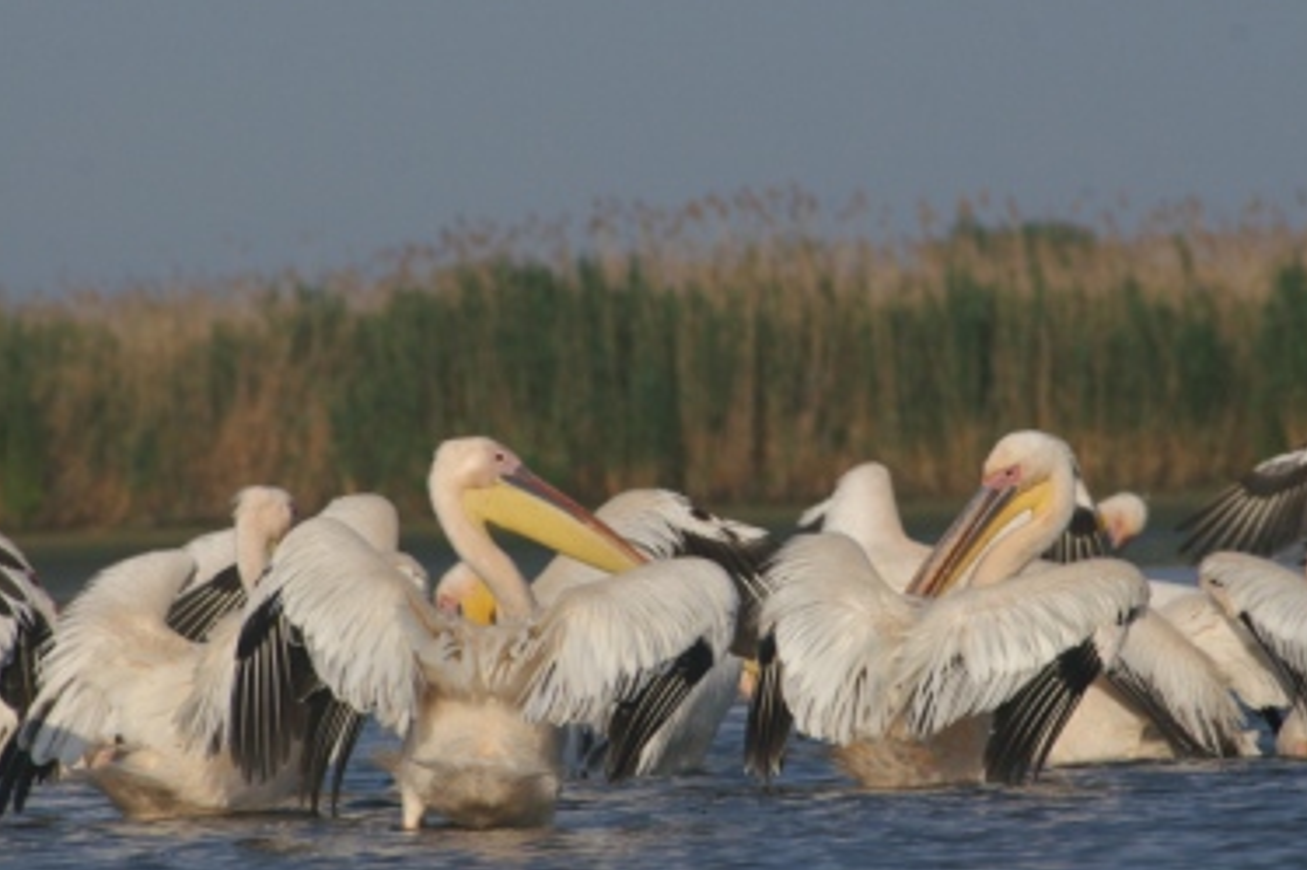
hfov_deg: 2.9
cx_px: 737
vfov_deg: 1.9
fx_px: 26055
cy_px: 419
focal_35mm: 718
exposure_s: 1/2000
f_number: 11
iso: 800
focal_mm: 400
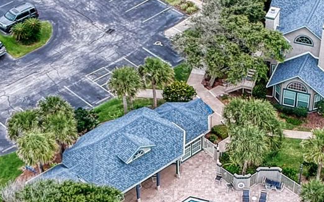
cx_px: 204
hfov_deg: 25.4
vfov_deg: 15.7
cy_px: 218
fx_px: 715
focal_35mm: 81
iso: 100
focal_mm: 4.5
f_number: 2.6
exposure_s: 1/400
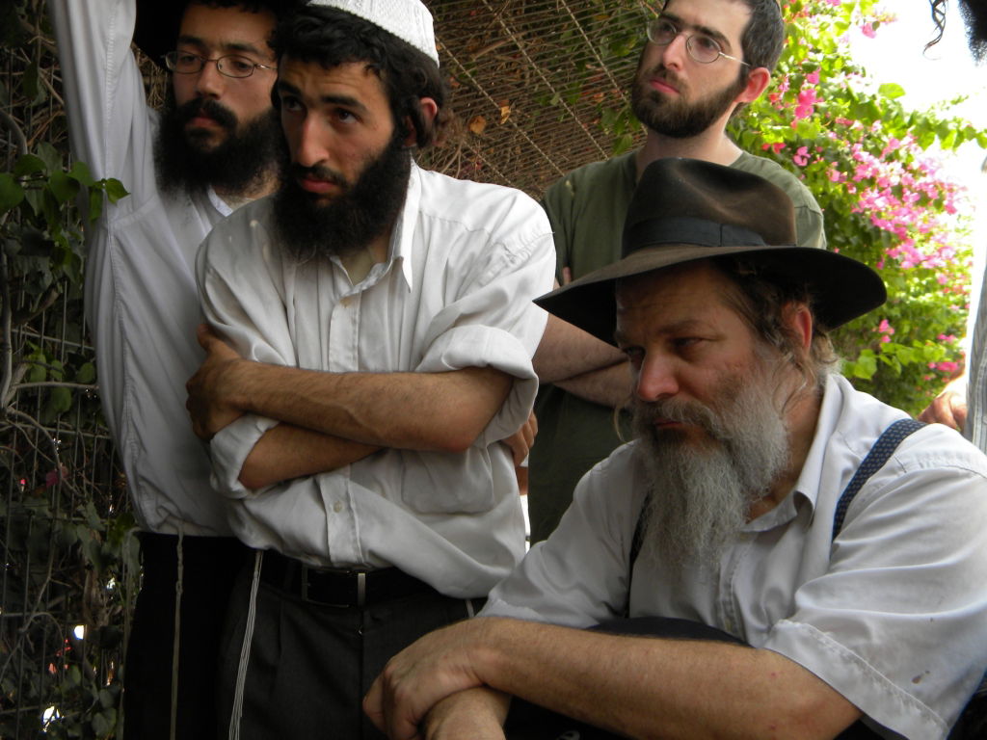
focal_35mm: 47
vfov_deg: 30.9
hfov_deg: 40.4
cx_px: 494
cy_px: 370
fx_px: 1340
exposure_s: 1/122
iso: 80
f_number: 3.9
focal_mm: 8.6
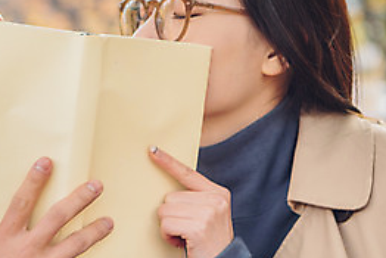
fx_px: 1470
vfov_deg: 10.0
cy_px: 121
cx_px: 77
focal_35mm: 137
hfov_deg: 14.9
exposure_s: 1/60
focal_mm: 60
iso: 250
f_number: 3.5
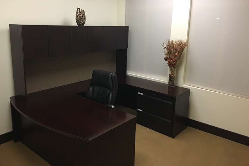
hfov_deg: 60.3
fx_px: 214
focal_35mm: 31
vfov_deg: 42.2
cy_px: 70
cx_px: 123
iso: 100
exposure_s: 1/15
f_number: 2.2
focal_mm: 4.15
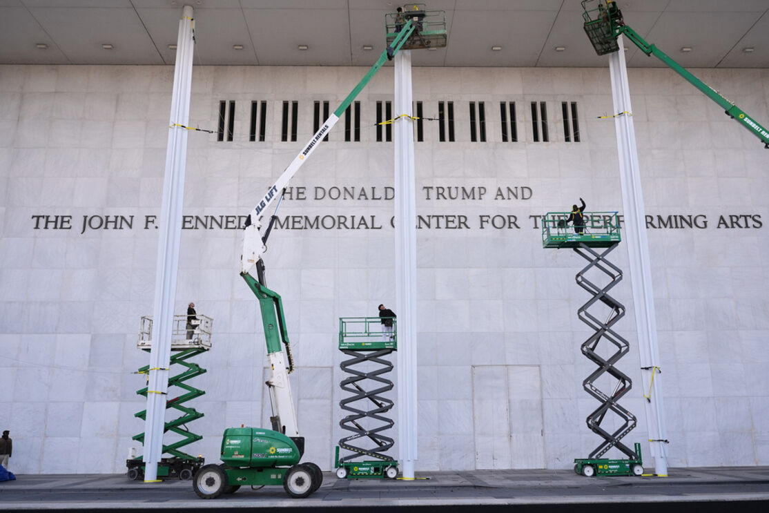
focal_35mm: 30
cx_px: 384
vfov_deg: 43.6
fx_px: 641
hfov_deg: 61.9
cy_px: 256
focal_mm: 30
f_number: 6.3
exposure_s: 1/1250
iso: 1000
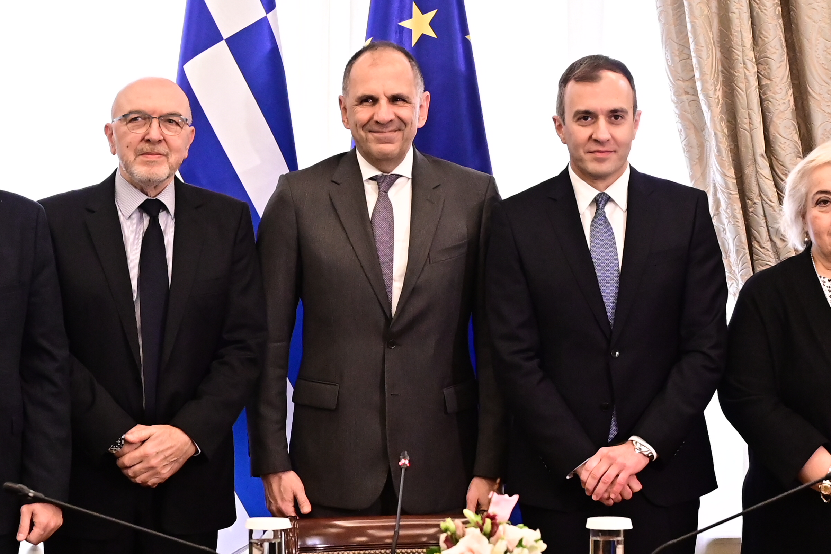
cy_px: 277
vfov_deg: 24.6
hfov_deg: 36.2
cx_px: 416
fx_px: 1269
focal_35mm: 55
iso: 2000
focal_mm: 55
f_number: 4
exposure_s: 1/125
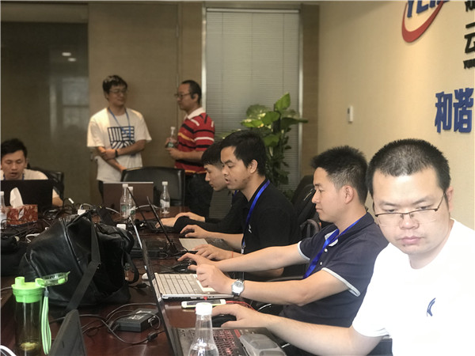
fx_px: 782
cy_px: 178
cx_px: 238
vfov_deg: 25.7
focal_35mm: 57
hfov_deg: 33.8
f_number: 2.8
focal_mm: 6.6
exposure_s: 1/50
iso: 250
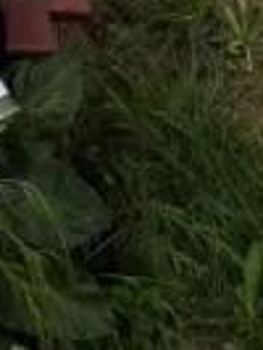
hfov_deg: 11.3
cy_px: -482
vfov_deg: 12.5
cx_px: -145
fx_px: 1264
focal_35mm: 125
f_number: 1.8
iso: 103
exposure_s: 1/677
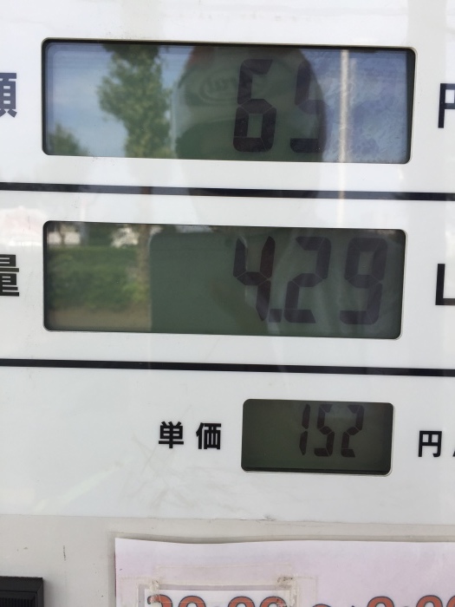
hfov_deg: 48.2
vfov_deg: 61.7
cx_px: 228
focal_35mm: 29
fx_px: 508
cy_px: 304
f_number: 2.2
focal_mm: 4.15
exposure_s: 1/399
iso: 32
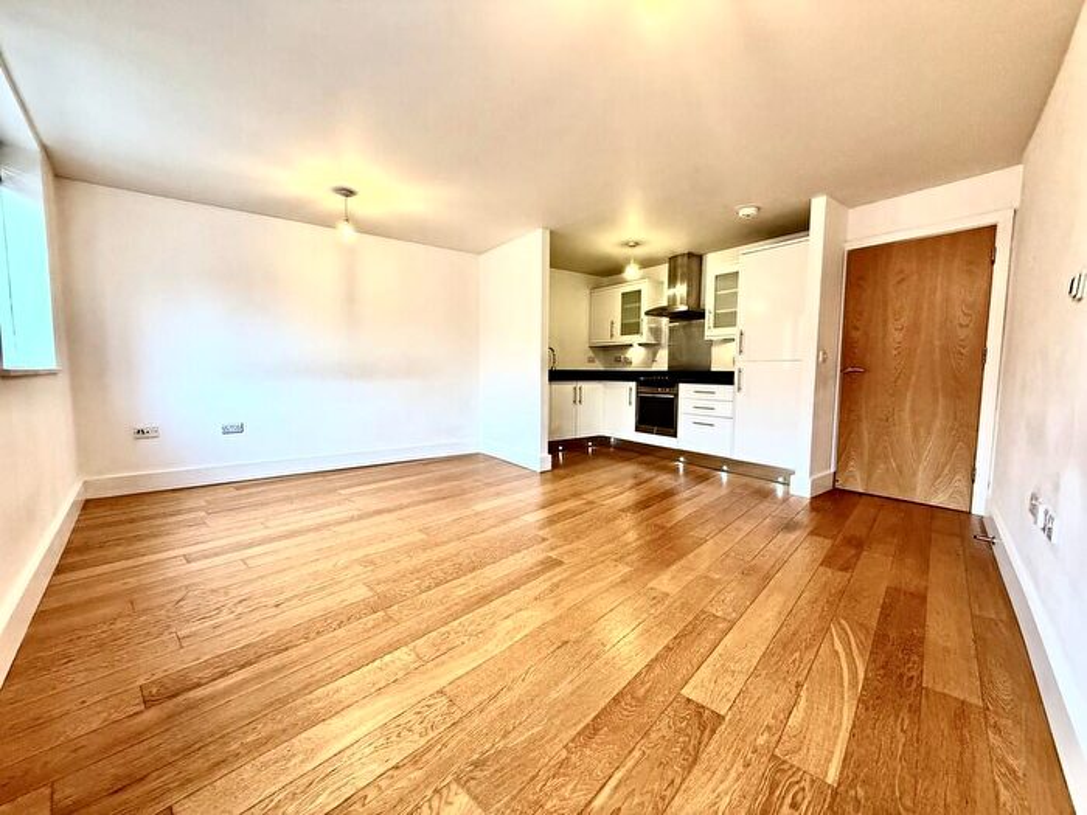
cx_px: 544
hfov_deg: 102.1
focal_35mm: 14
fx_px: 440
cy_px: 408
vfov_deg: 85.7
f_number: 2.2
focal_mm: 2.22
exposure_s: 1/100
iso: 200
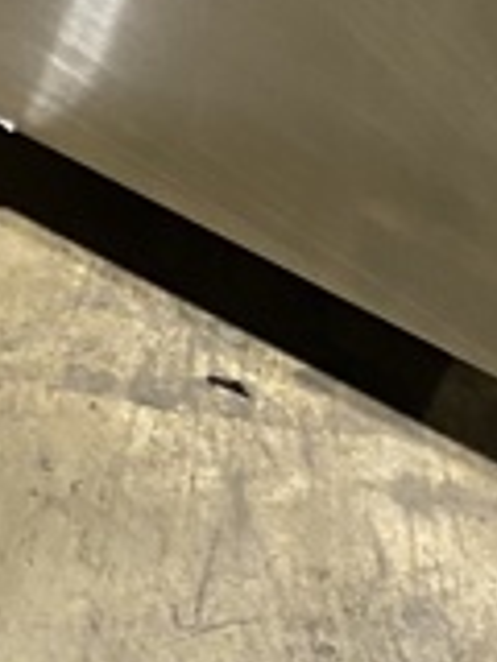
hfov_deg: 11.2
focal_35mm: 132
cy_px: -697
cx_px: 319
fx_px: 2527
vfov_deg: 12.9
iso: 400
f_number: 1.8
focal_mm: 4.25
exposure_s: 1/60
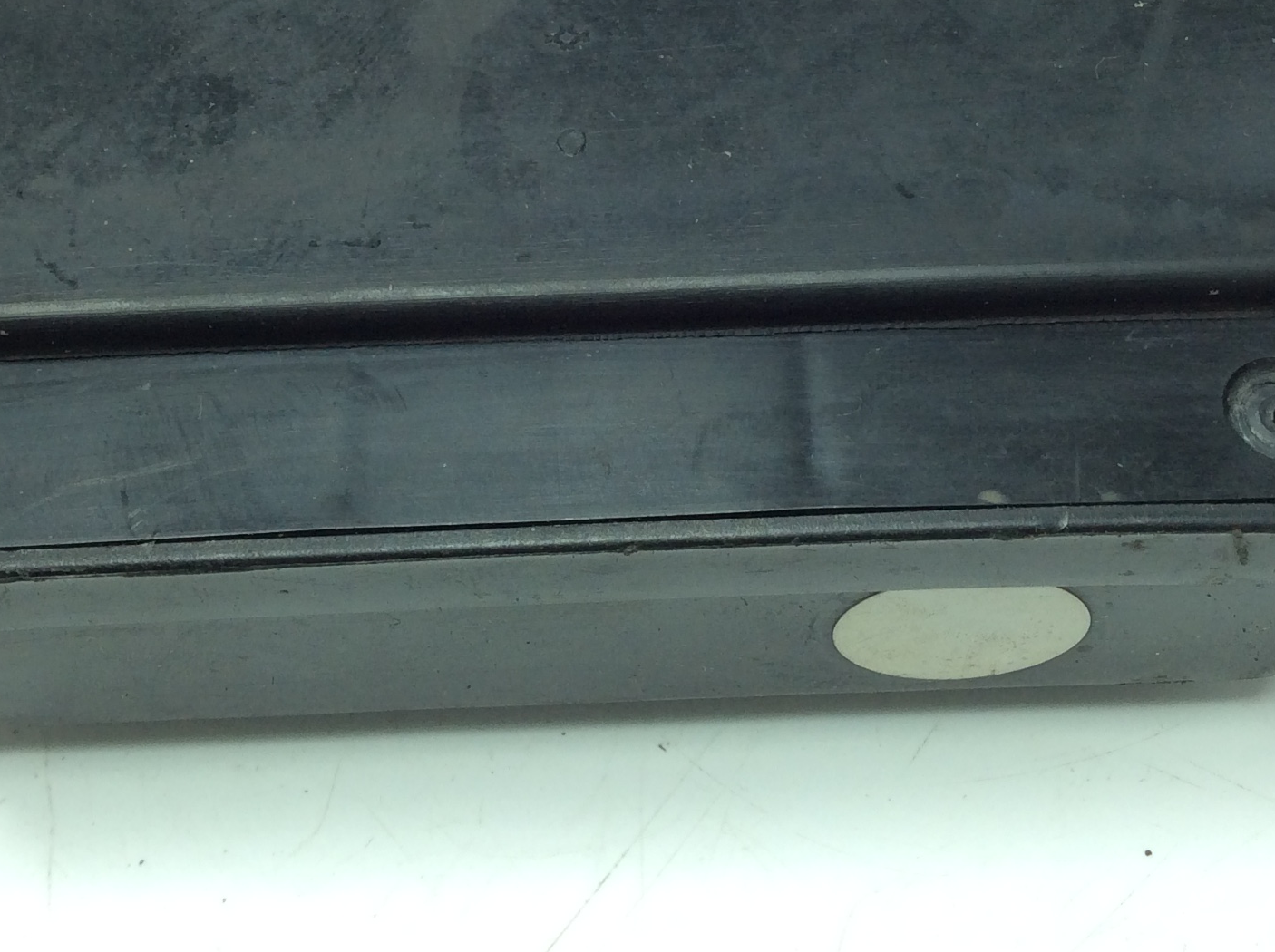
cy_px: 141
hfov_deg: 32.7
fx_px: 2170
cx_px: 619
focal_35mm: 59
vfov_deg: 24.2
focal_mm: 3.3
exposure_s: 1/203
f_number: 2.4
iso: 32
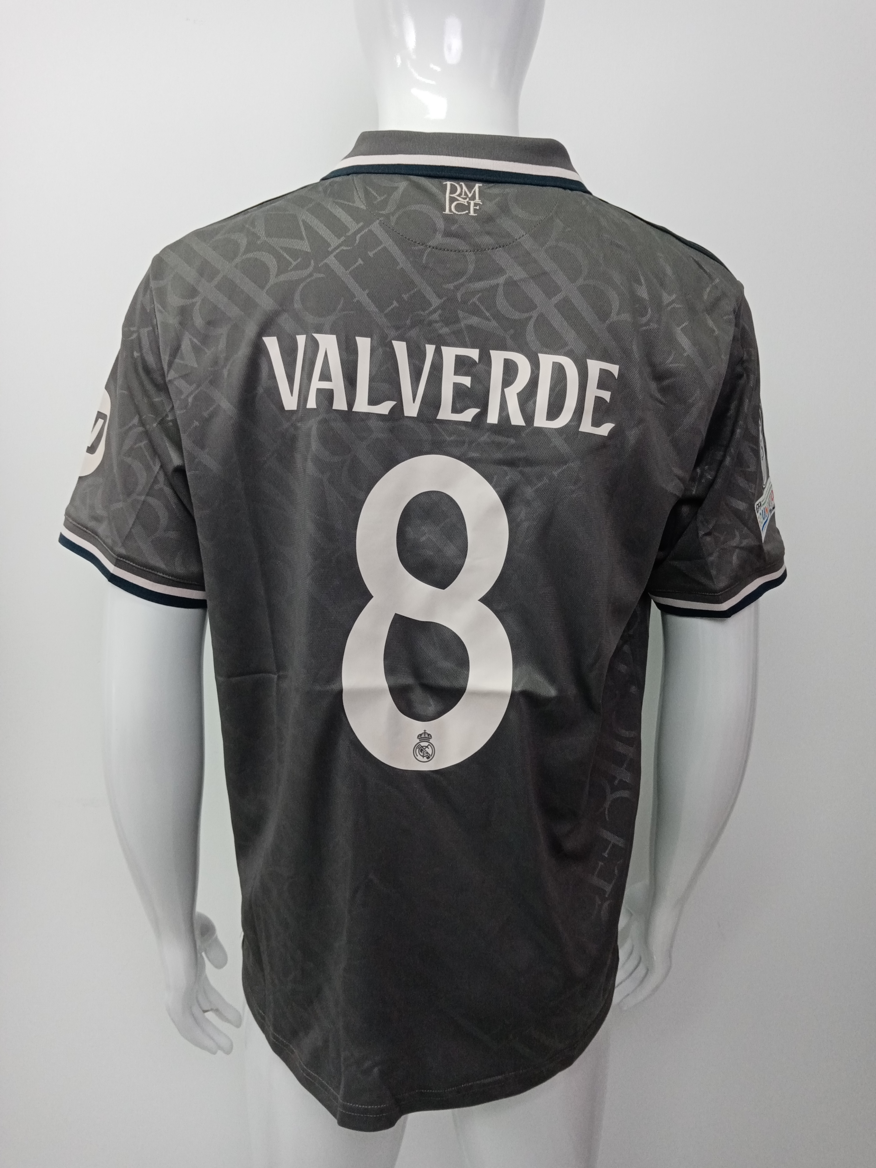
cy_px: 584
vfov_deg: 67.3
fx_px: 877
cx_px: 438
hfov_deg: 53.1
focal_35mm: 26
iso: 193
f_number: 1.8
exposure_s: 1/120
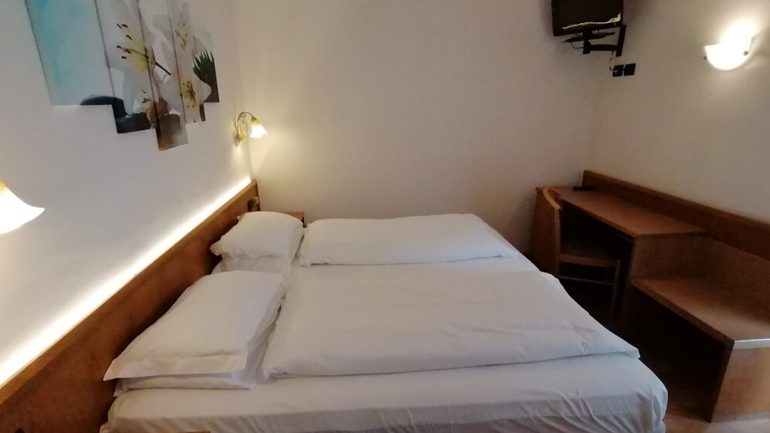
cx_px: 377
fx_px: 388
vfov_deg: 58.2
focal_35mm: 19
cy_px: 238
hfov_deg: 89.6
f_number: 2.4
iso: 400
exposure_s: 1/100
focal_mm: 2.84
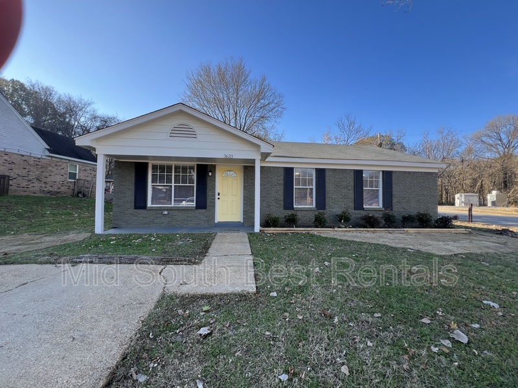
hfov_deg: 106.2
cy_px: 194
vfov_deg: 89.9
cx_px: 259
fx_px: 195
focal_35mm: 13
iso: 32
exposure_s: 1/279
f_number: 1.8
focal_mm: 1.57
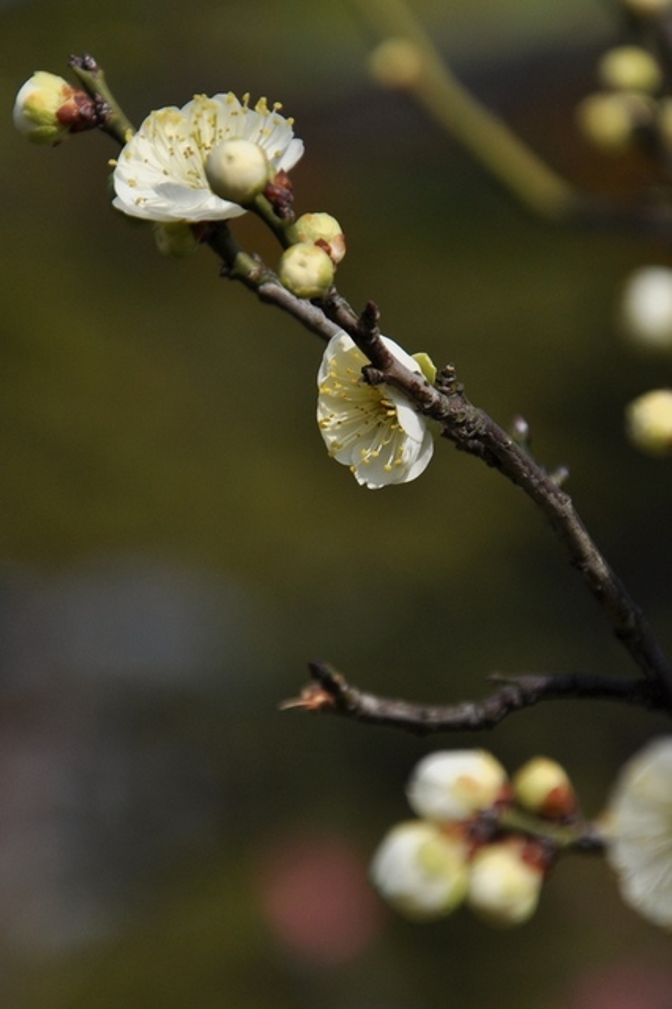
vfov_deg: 13.0
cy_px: 504
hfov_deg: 8.7
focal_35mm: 158
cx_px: 336
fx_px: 4414
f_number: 5.6
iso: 200
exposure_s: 1/2000
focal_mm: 105
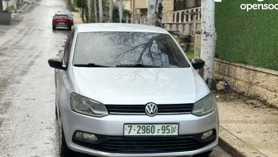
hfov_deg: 31.0
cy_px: 106
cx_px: 128
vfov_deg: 17.7
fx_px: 501
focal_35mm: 68
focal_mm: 6.86
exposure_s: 1/373
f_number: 1.78
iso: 80
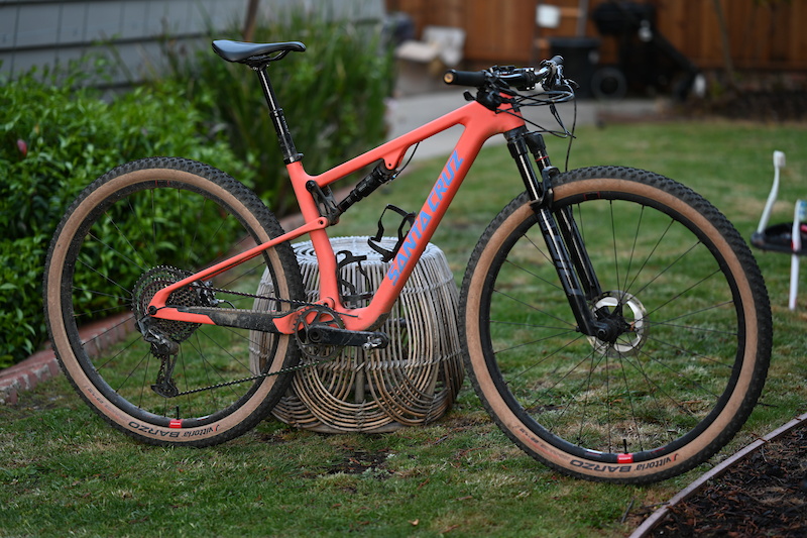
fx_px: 1905
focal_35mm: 85
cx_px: 404
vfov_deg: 16.1
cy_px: 269
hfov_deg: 23.9
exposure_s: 1/100
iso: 140
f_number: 1.8
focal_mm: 85
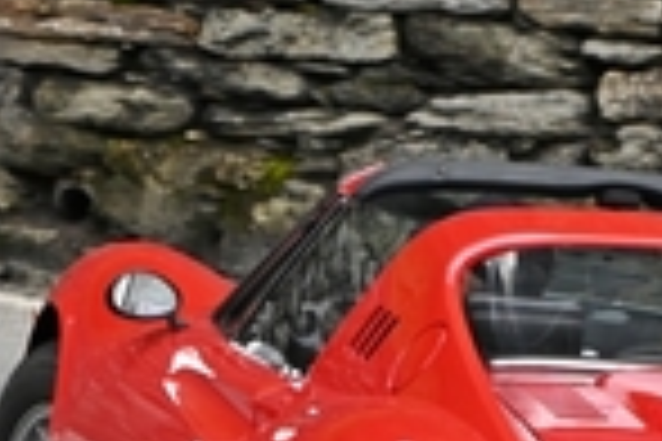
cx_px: 383
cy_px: 479
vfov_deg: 3.7
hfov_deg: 5.6
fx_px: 6767
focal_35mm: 368
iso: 2800
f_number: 8
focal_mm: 90
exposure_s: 1/800
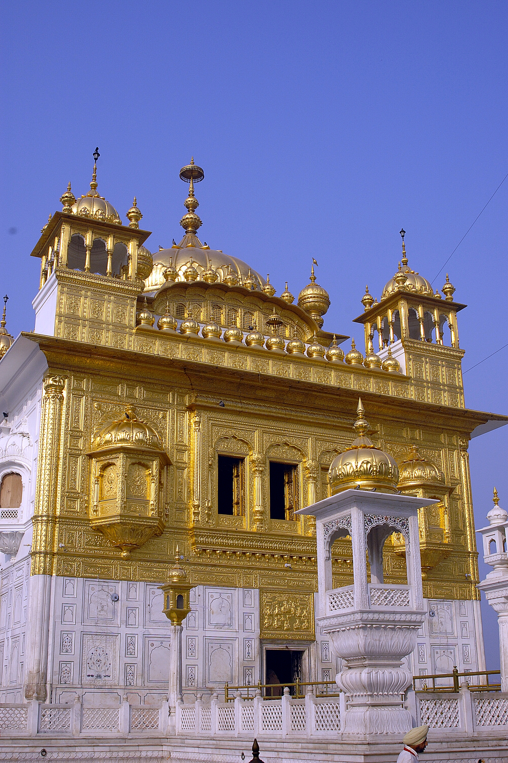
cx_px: 254
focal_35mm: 42
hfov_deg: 31.8
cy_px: 382
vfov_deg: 46.4
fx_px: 891
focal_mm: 28
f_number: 8
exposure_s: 1/750
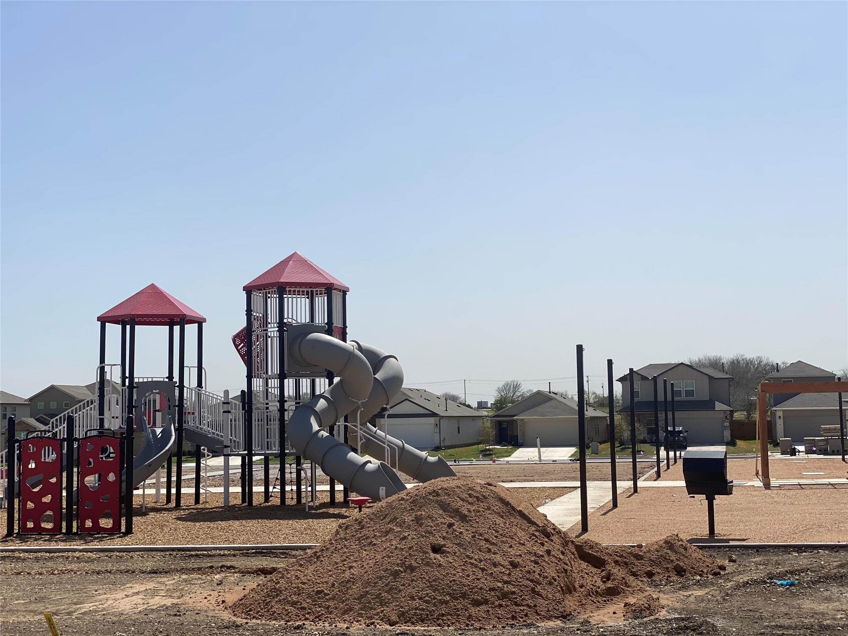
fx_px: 1274
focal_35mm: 52
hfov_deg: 36.8
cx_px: 424
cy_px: 318
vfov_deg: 28.0
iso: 20
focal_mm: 6
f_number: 2
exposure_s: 1/3425
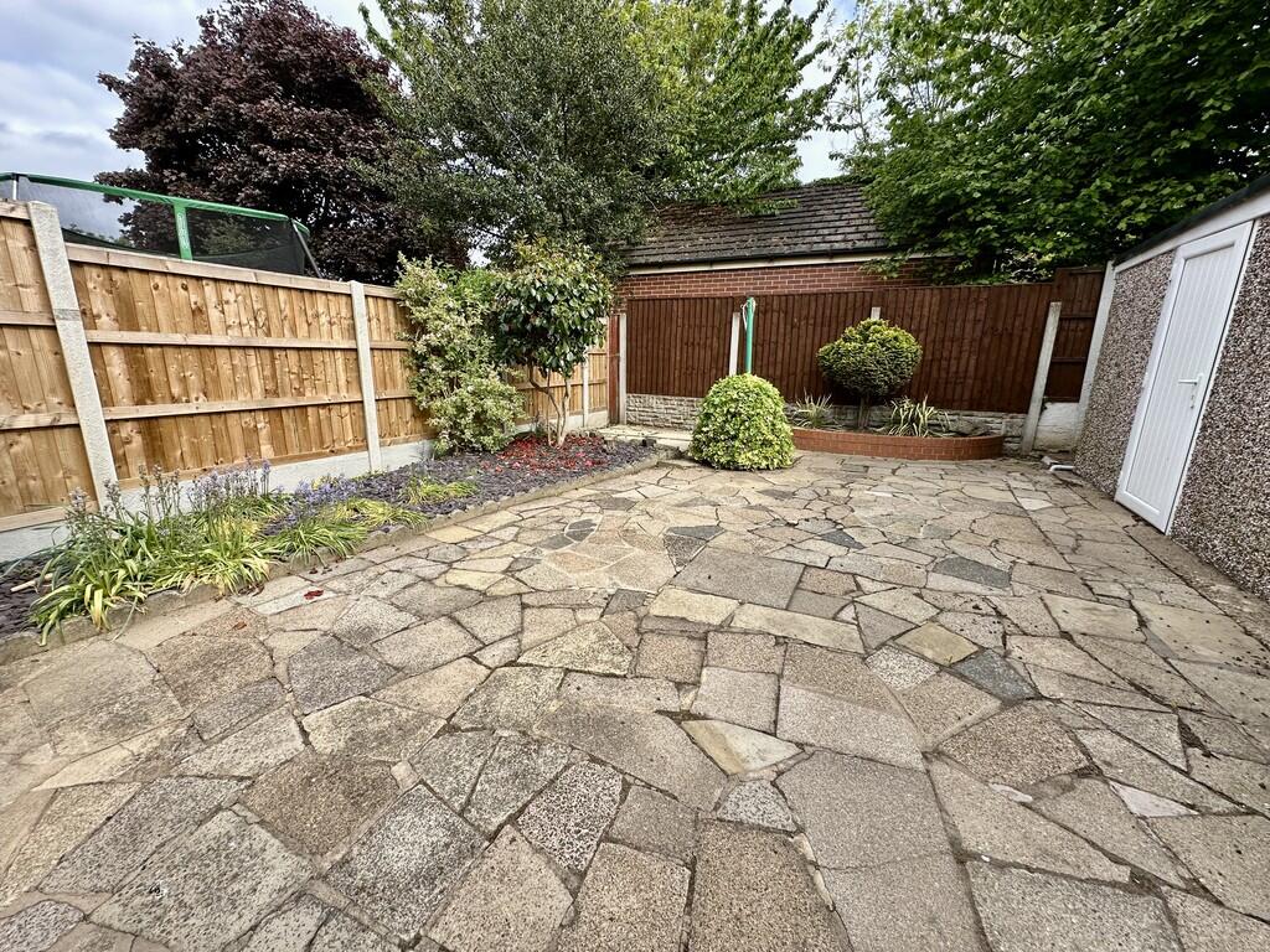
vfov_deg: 85.7
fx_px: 514
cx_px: 635
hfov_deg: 102.1
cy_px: 476
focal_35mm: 14
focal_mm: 2.22
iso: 40
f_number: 2.2
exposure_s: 1/707
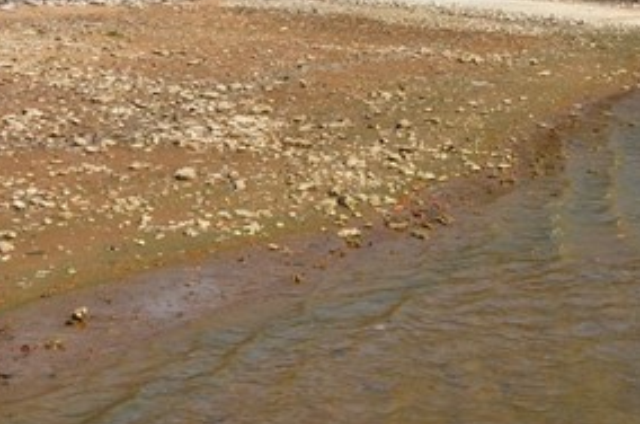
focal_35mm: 92
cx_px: 402
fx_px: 1632
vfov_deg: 14.1
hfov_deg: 22.1
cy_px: -164
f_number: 8
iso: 100
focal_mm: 16
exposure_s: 1/250
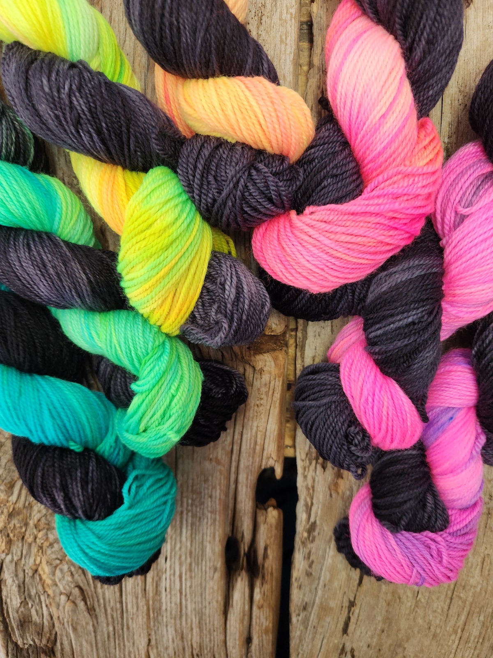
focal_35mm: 23
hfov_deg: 58.9
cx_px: 246
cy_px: 329
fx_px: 437
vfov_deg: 73.9
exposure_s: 1/120
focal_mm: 5.4
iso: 200
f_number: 1.8
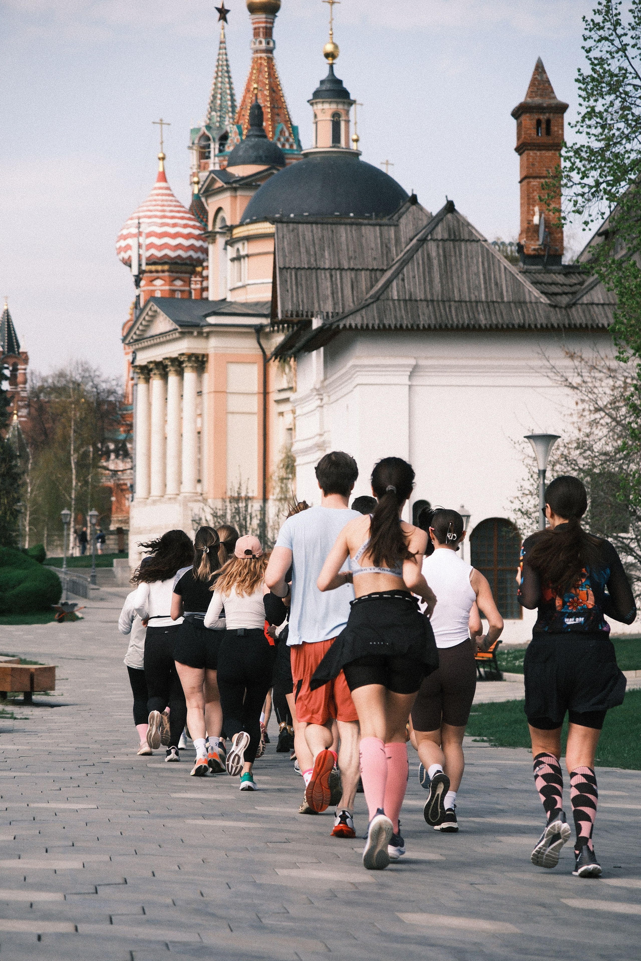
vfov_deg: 17.1
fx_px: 3205
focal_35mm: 120
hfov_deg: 11.4
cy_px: 480
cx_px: 320
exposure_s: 1/2000
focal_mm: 80
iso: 400
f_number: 4
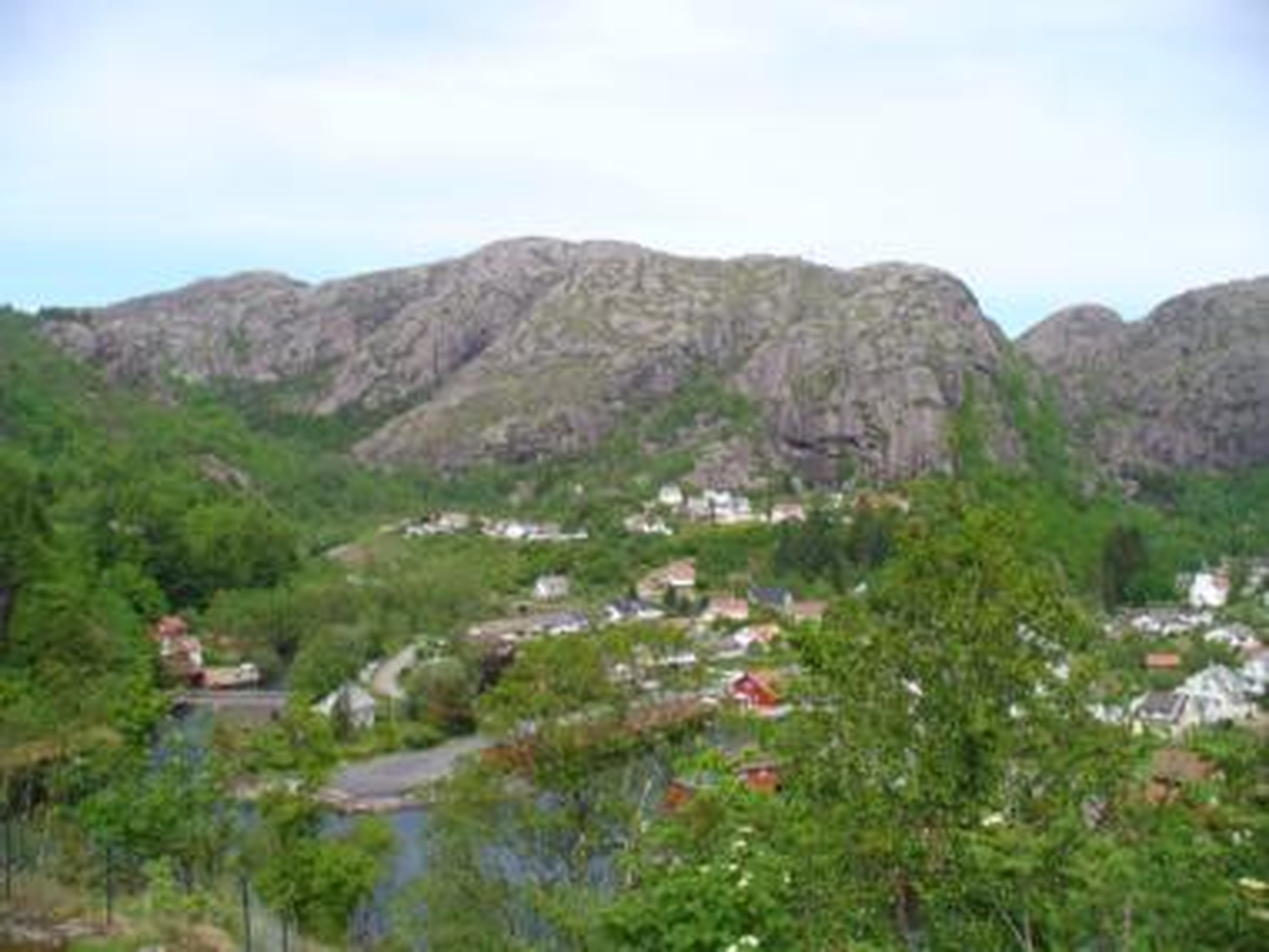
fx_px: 1356
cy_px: 476
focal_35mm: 37
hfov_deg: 50.1
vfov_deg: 38.7
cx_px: 634
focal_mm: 6.1
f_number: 5.6
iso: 64
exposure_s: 1/160
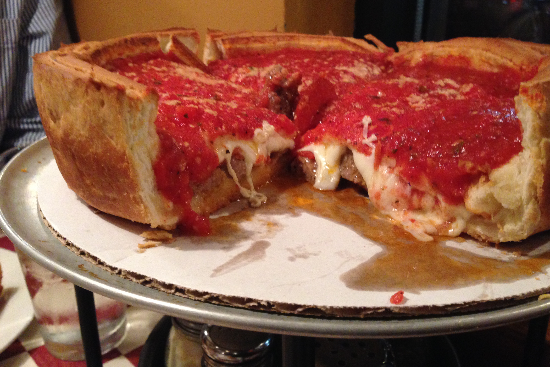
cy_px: 161
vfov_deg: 37.8
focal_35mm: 35
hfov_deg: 54.4
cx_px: 279
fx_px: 535
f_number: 2.4
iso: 400
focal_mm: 4.12
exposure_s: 1/20
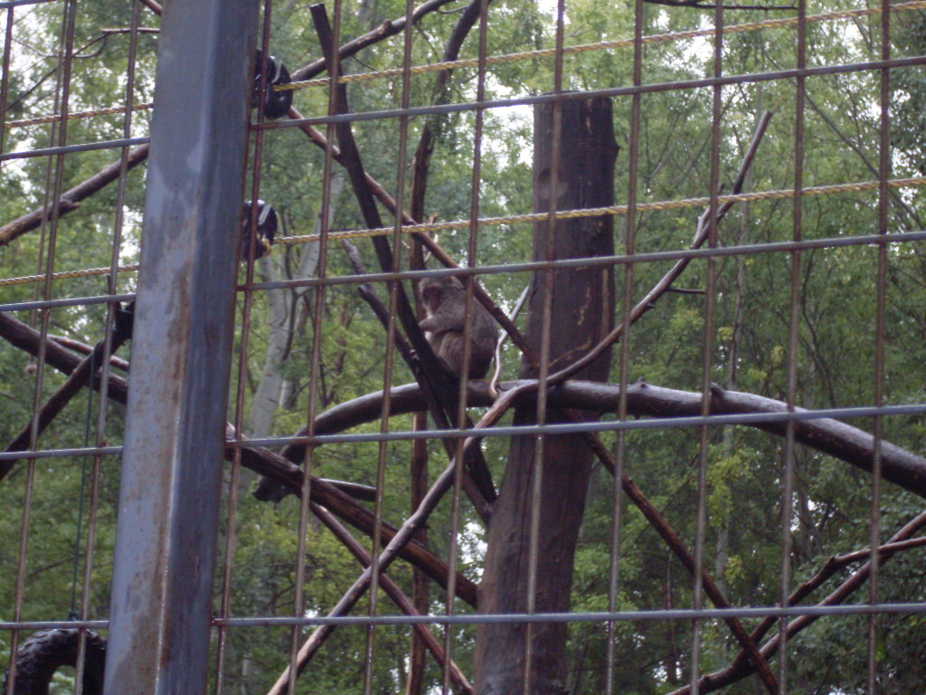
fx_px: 3050
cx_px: 463
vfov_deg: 13.0
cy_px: 348
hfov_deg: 17.3
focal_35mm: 114
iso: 240
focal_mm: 18.9
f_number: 5.2
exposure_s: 1/60
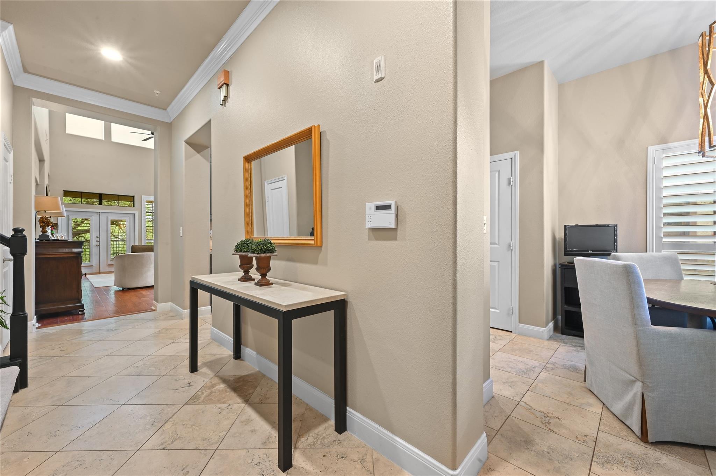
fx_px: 278
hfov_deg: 104.3
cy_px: 238
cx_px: 358
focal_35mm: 14
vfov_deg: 81.1
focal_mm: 14
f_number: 14
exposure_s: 2
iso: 200
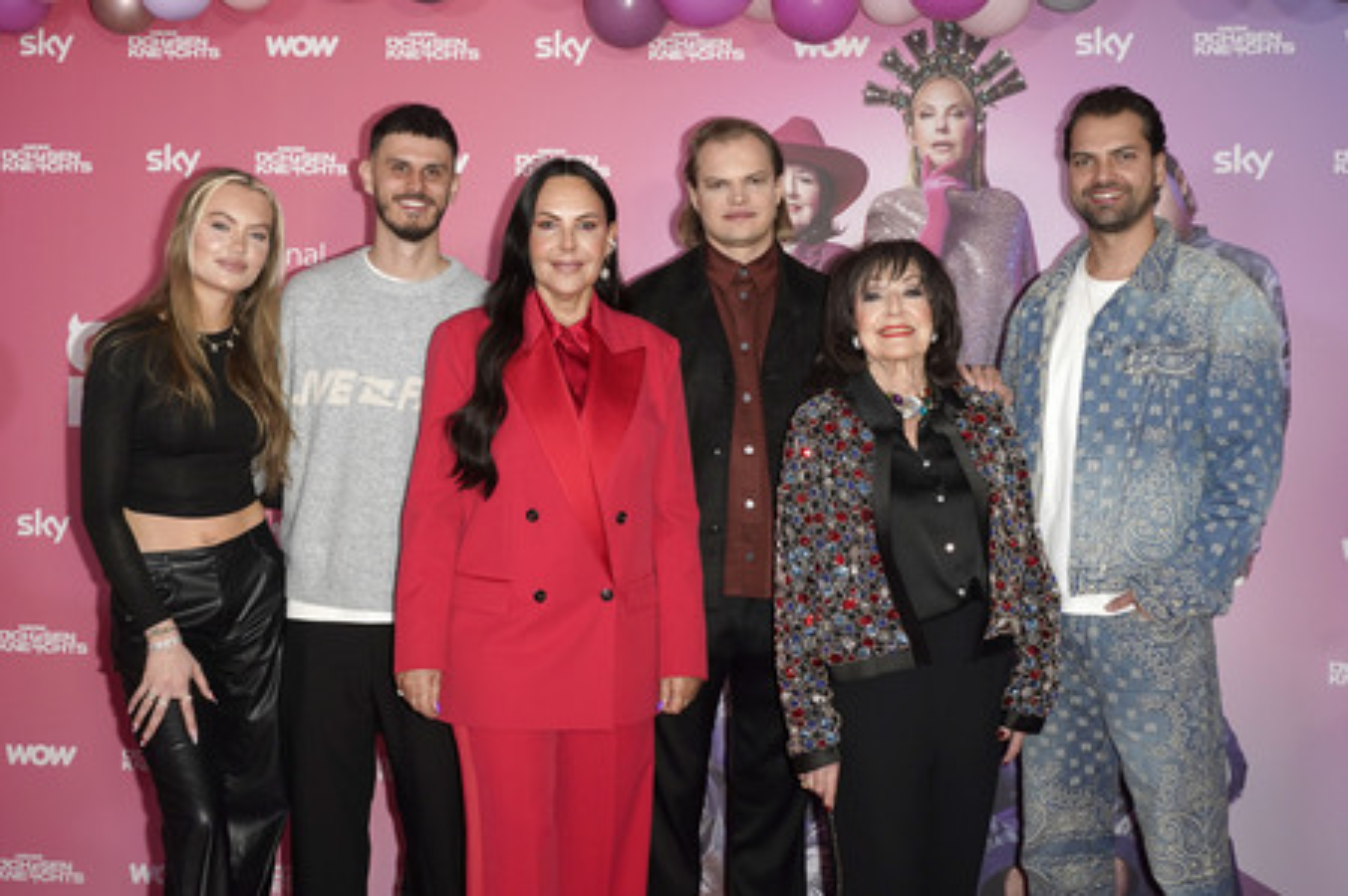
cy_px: 448
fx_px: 1609
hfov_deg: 45.5
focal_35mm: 43
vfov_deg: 31.1
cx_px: 674
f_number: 6.3
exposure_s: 1/160
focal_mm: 43
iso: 640
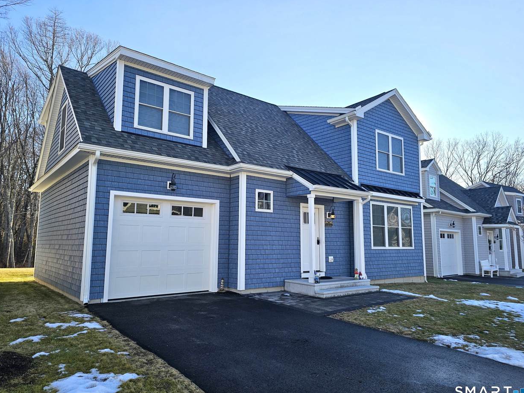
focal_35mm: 24
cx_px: 263
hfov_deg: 71.6
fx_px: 363
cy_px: 196
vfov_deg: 56.8
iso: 10
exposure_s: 1/393
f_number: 1.7
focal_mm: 6.3
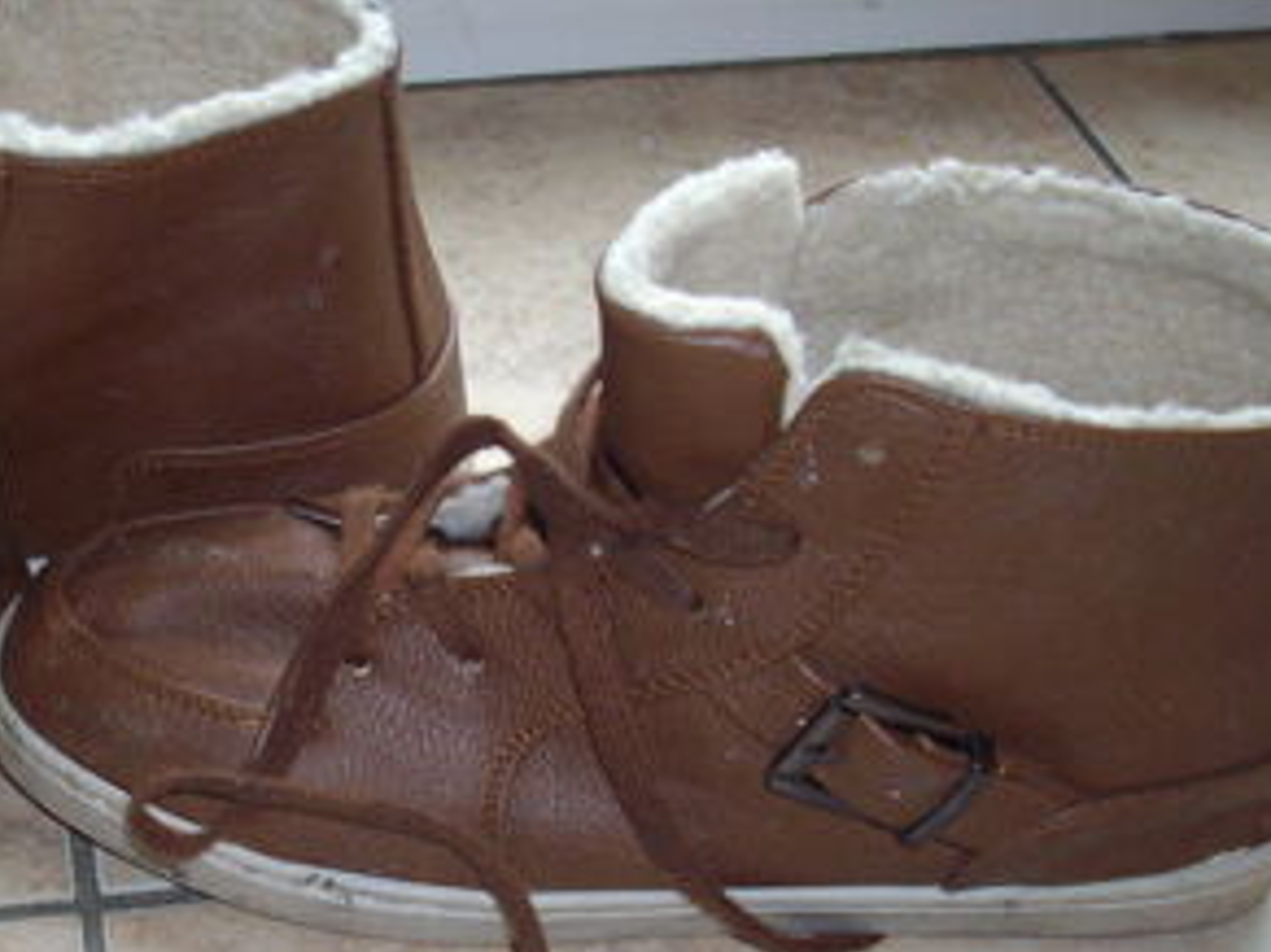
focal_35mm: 61
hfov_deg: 31.2
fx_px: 2239
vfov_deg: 23.8
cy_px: 677
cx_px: 341
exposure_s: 1/50
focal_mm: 6.2
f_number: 2.8
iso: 160
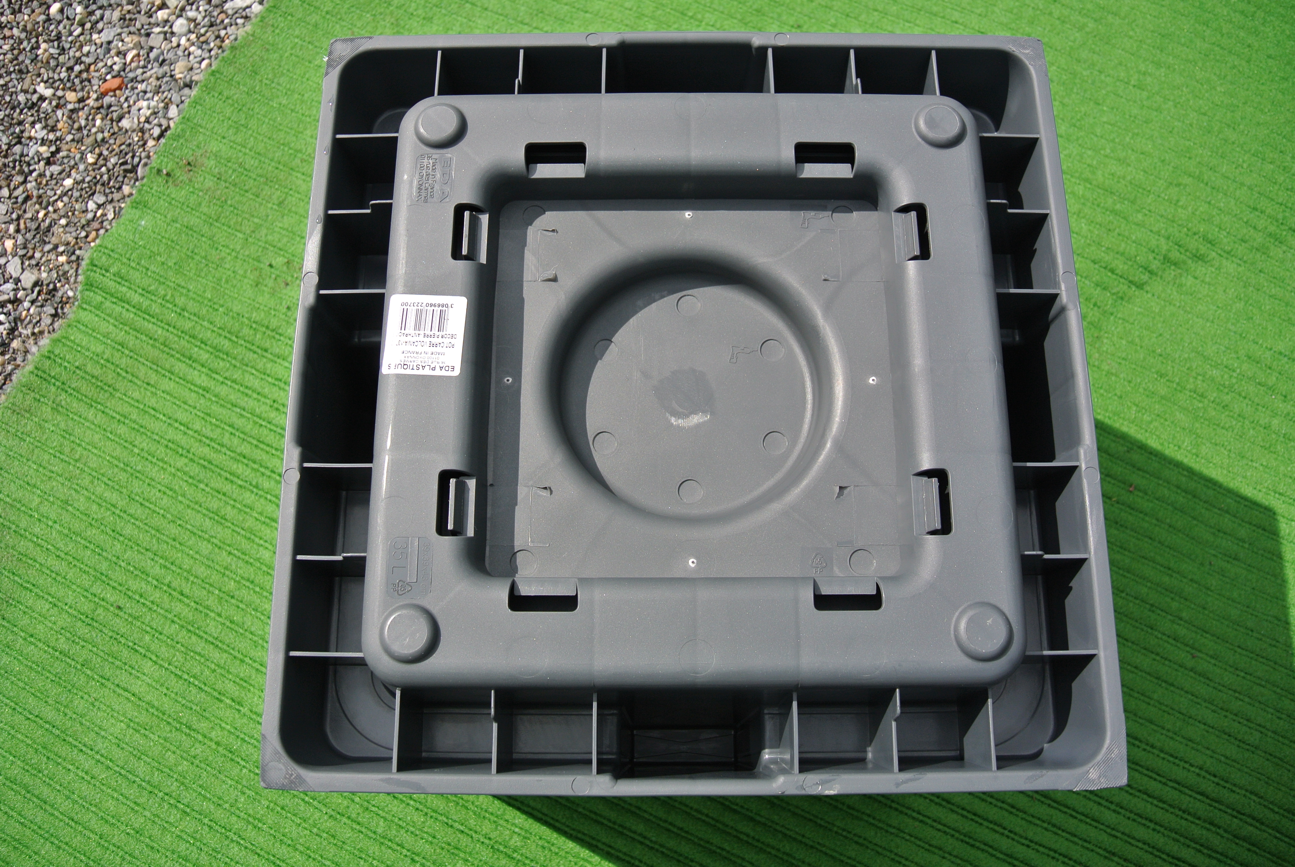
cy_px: 434
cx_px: 648
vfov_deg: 45.1
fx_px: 1044
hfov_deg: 63.6
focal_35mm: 29
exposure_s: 1/1000
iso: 100
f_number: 4
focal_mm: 11
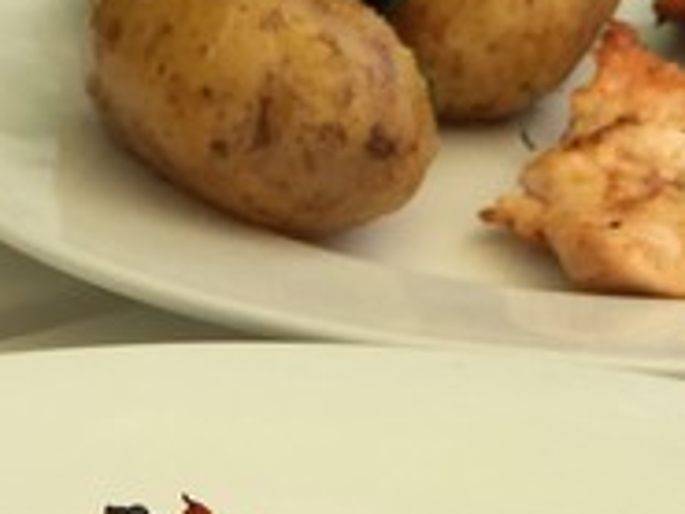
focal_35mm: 128
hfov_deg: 15.3
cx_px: 174
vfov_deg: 11.1
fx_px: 2535
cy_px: 780
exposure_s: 1/807
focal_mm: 4.15
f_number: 2.2
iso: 32
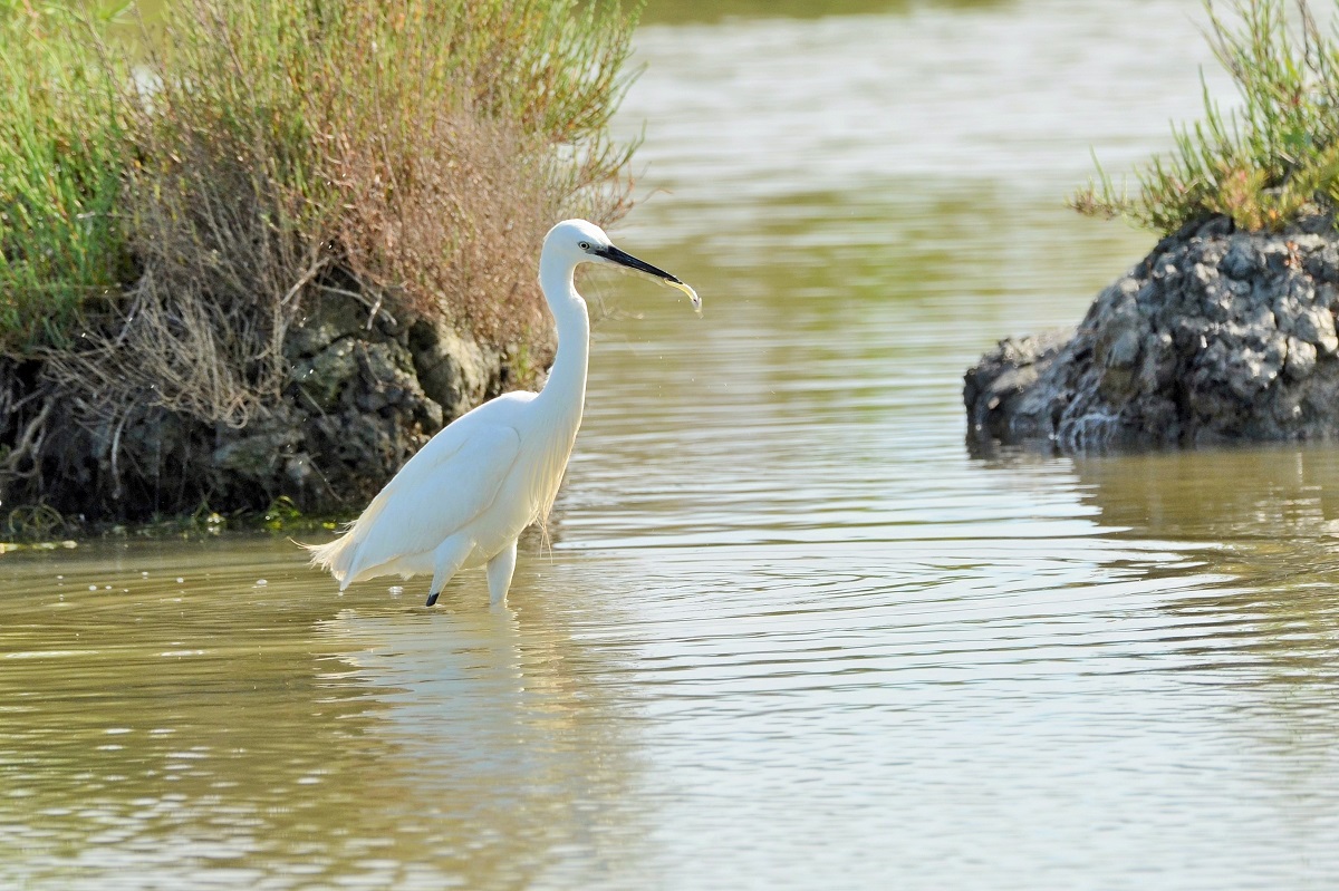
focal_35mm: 630
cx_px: 670
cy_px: 446
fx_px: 23422
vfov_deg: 2.2
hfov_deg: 3.3
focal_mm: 420
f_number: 9
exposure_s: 1/640
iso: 400
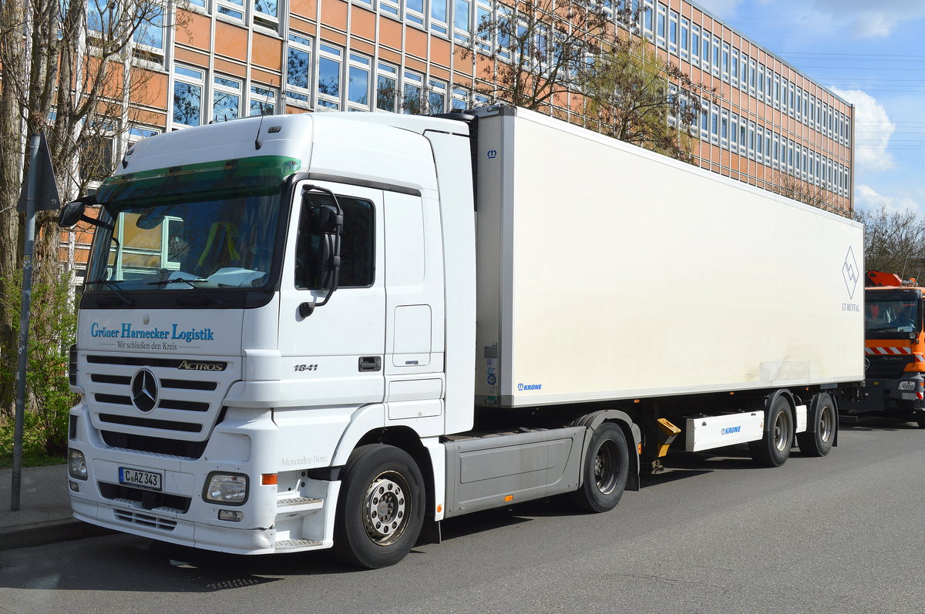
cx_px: 462
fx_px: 924
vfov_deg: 36.8
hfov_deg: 53.2
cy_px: 307
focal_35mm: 36
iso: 100
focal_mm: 24
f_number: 9
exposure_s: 1/320
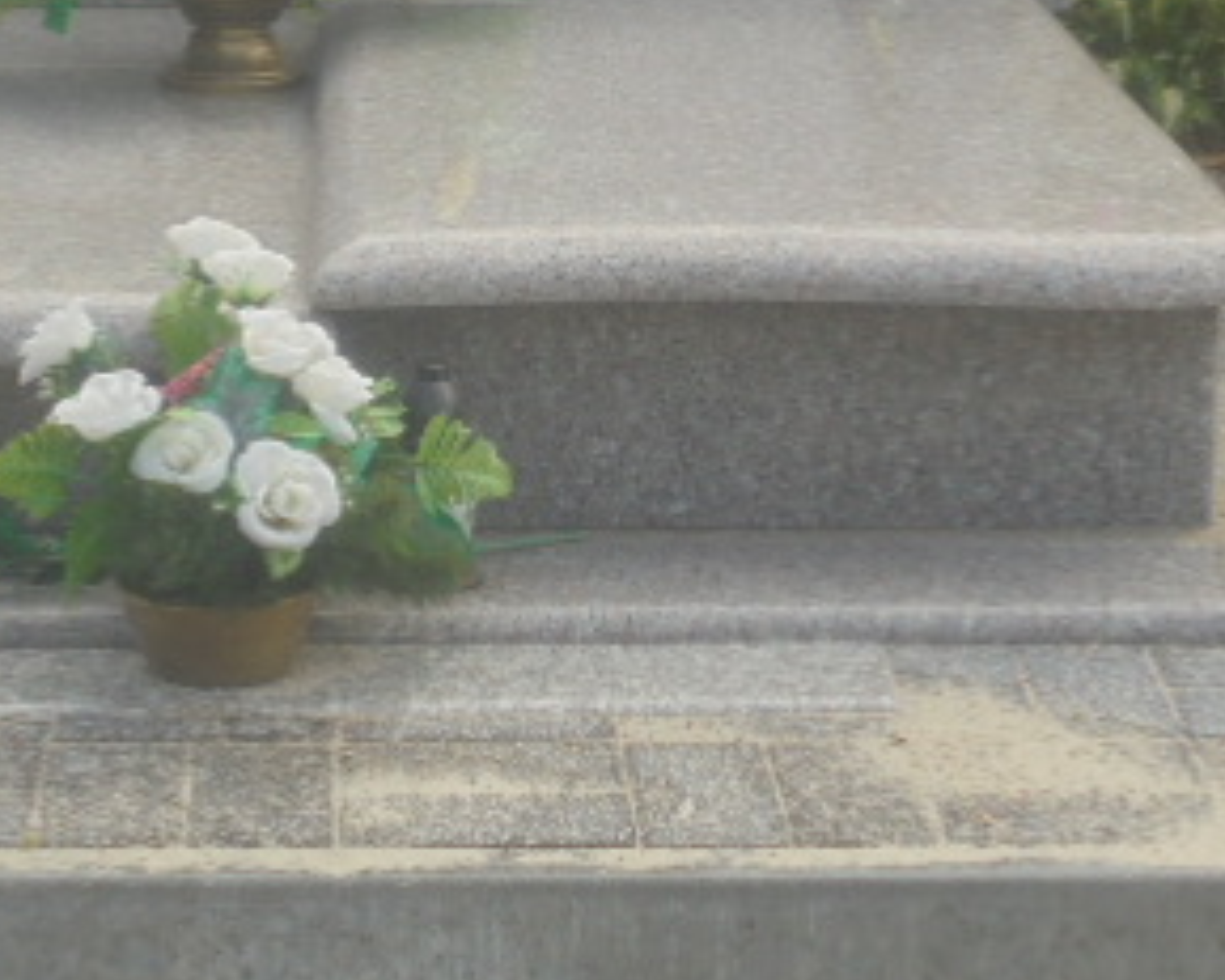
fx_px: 4385
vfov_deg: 12.6
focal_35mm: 121
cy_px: 8
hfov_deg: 15.9
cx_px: 555
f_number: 5.2
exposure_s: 1/160
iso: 100
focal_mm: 10.1
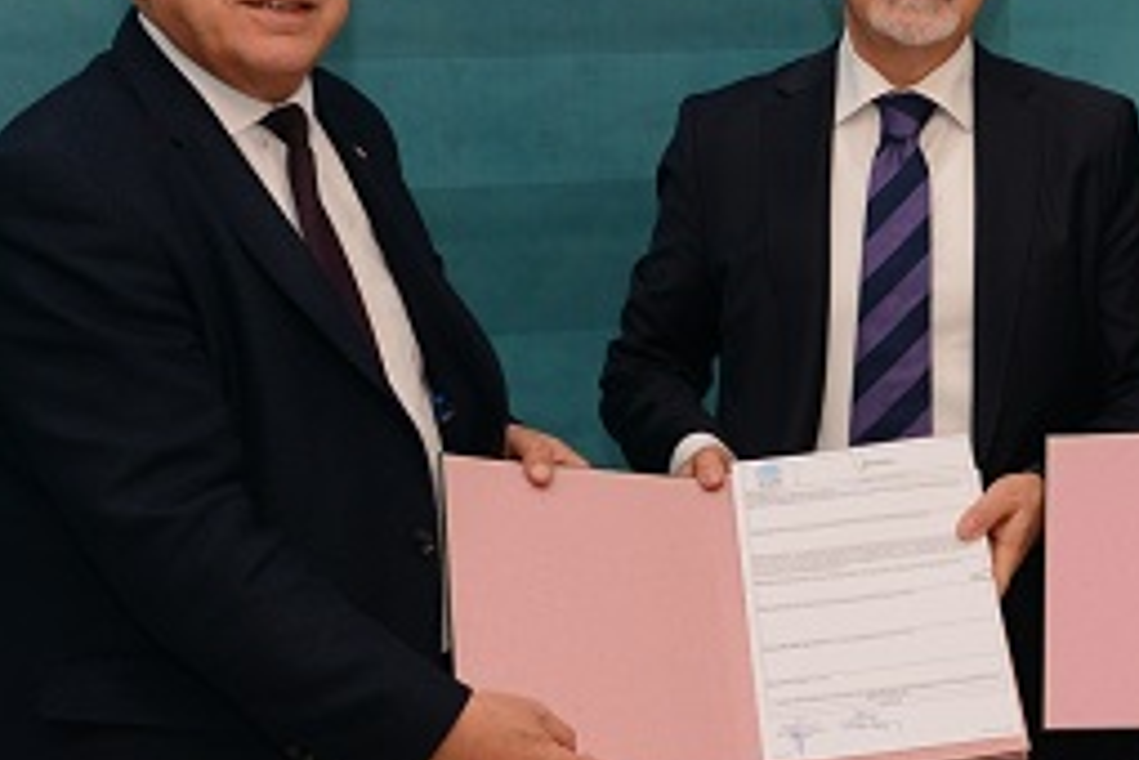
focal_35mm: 91
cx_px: 929
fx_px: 2879
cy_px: 63
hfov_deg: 22.1
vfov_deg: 14.9
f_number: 4.5
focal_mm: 45
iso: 1250
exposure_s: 1/200
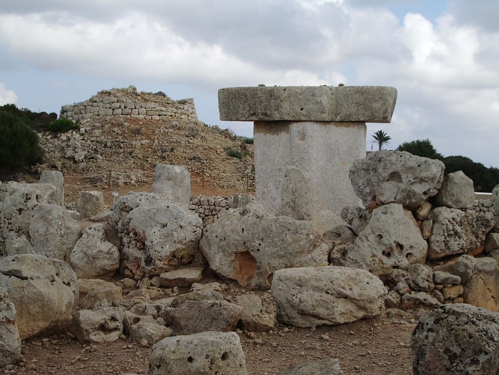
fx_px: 721
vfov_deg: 29.1
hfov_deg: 38.2
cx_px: 250
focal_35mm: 50
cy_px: 188
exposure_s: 1/320
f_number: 5
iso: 50
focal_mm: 8.2
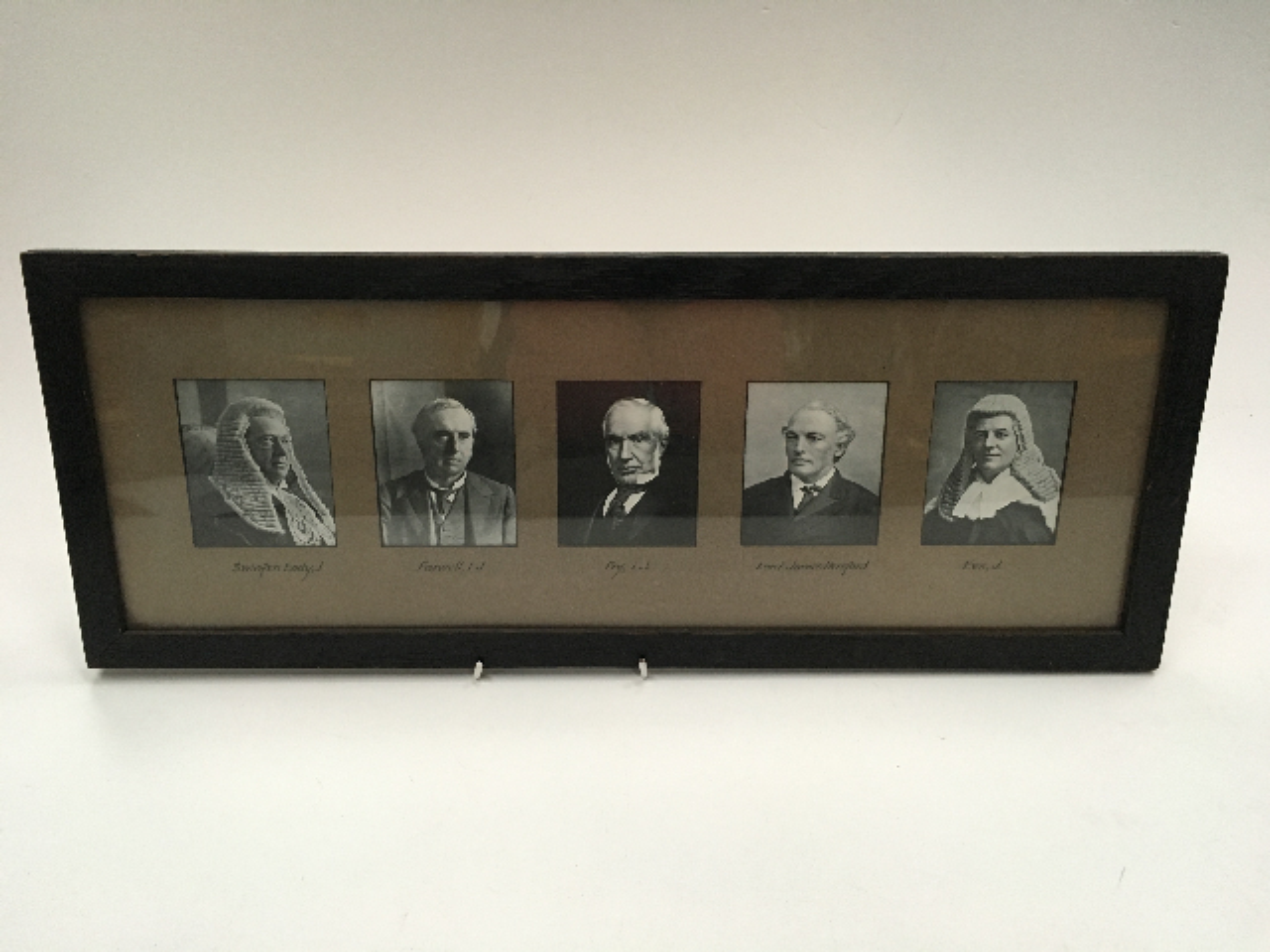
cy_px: 476
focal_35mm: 29
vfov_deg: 48.2
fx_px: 1064
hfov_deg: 61.7
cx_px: 635
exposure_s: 1/20
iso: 200
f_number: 2.2
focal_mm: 4.15
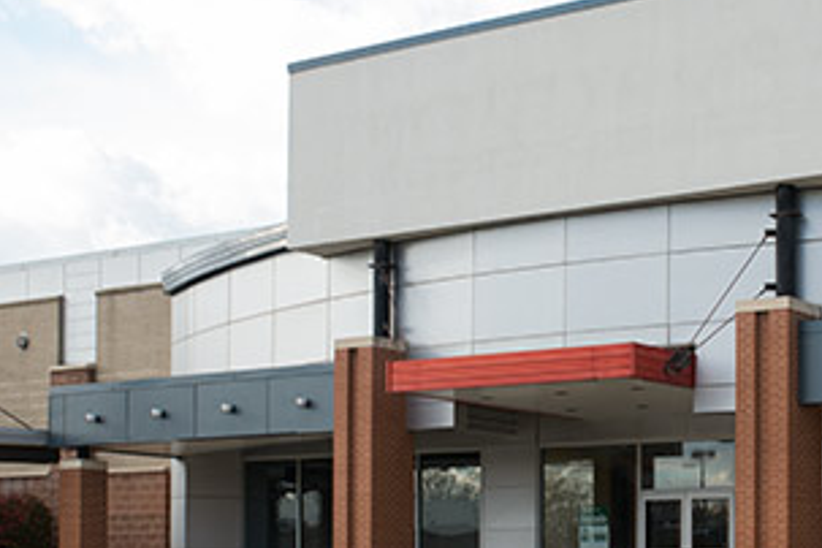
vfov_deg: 20.9
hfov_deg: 29.7
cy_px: 330
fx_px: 1484
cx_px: 741
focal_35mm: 65
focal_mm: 34
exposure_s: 1/350
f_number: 9.5
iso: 320
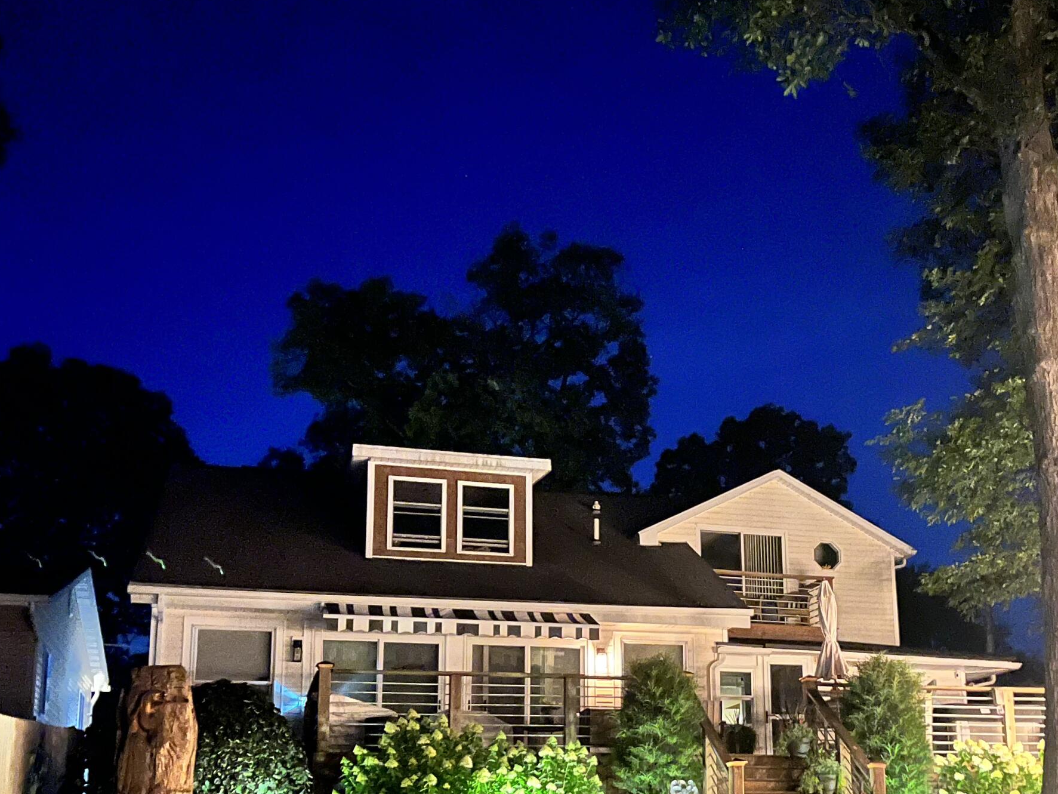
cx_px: 667
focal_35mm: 44
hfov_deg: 42.6
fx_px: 1345
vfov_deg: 32.3
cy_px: 596
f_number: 1.5
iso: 1600
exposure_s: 1/5
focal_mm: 5.7
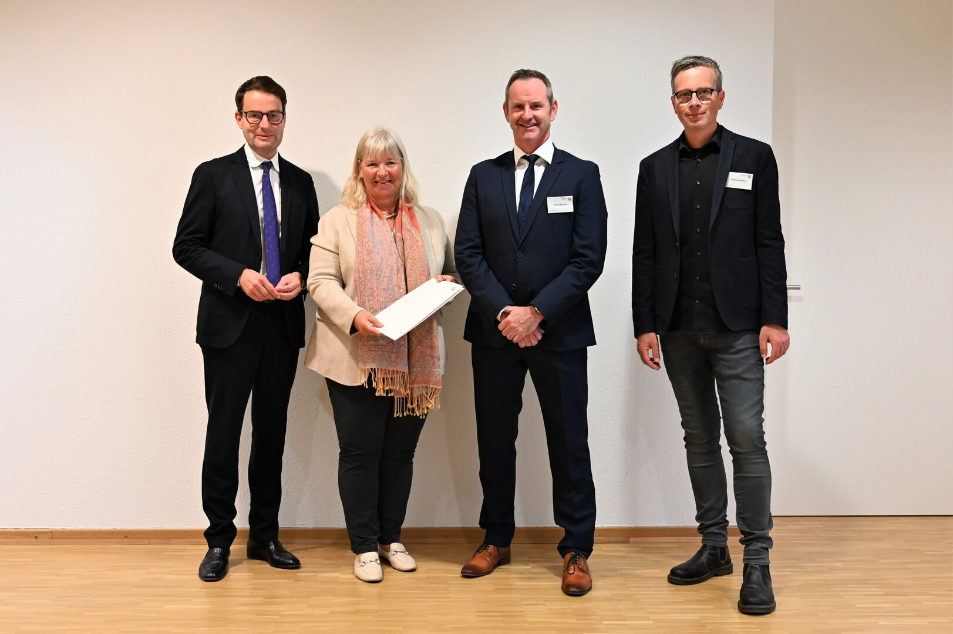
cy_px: 317
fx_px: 899
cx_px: 476
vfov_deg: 38.8
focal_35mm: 34
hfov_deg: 55.8
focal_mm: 34
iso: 3200
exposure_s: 1/100
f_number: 4
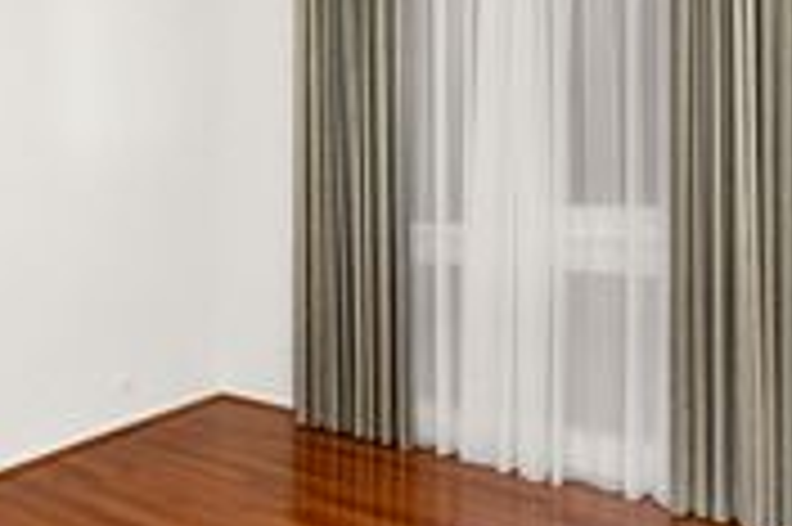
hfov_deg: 57.2
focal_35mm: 32
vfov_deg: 40.6
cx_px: 252
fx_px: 703
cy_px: 178
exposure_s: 1/20
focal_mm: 12
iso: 640
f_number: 7.1
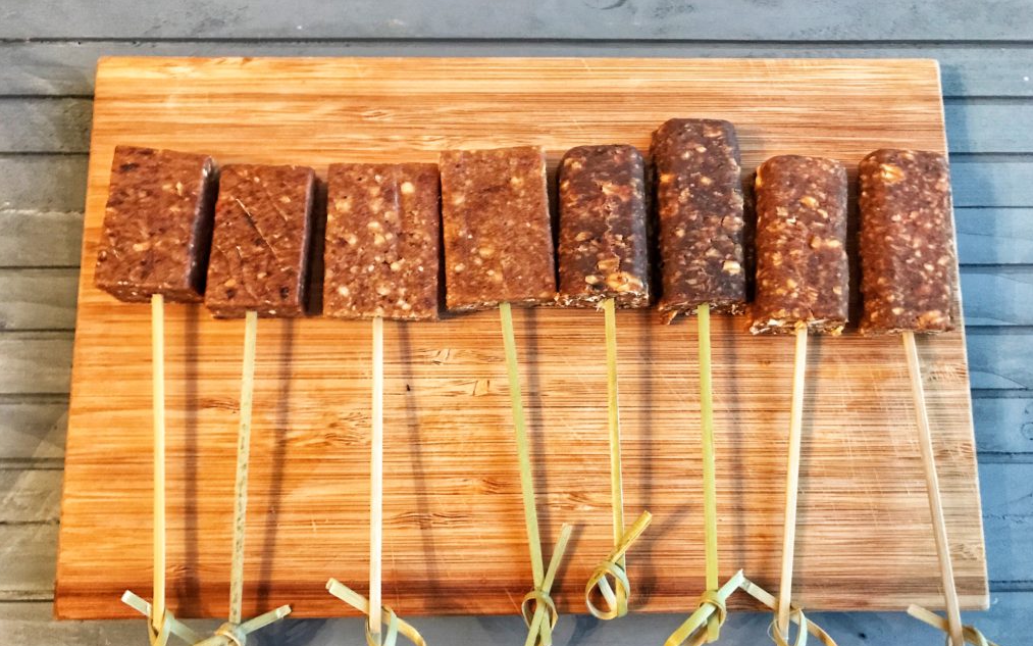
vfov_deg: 41.8
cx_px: 521
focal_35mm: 30
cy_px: 358
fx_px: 845
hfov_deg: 62.9
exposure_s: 1/5
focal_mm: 3.99
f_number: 1.8
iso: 80
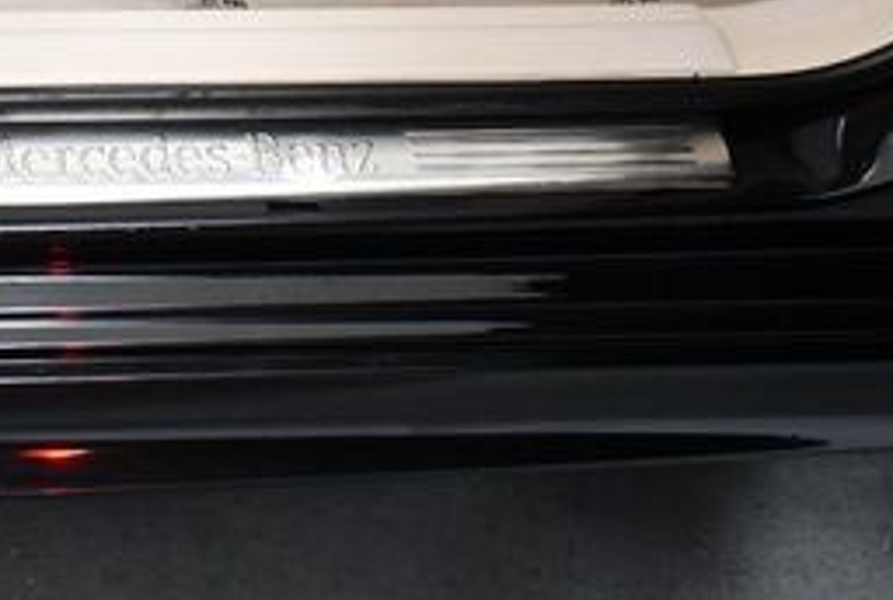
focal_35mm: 90
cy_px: 16
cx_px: 10
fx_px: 2238
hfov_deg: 21.8
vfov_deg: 15.0
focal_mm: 18
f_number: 3.5
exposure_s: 1/125
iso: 2200
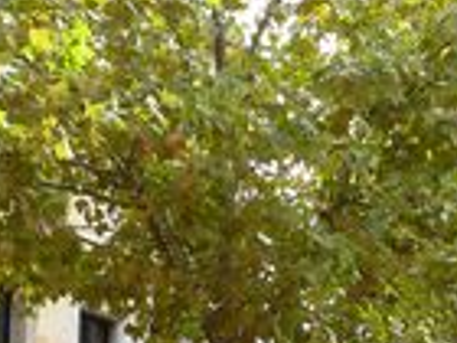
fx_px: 2007
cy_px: 665
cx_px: 196
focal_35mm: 152
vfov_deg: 9.2
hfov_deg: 13.0
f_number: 4
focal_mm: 7.4
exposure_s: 1/160
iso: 100
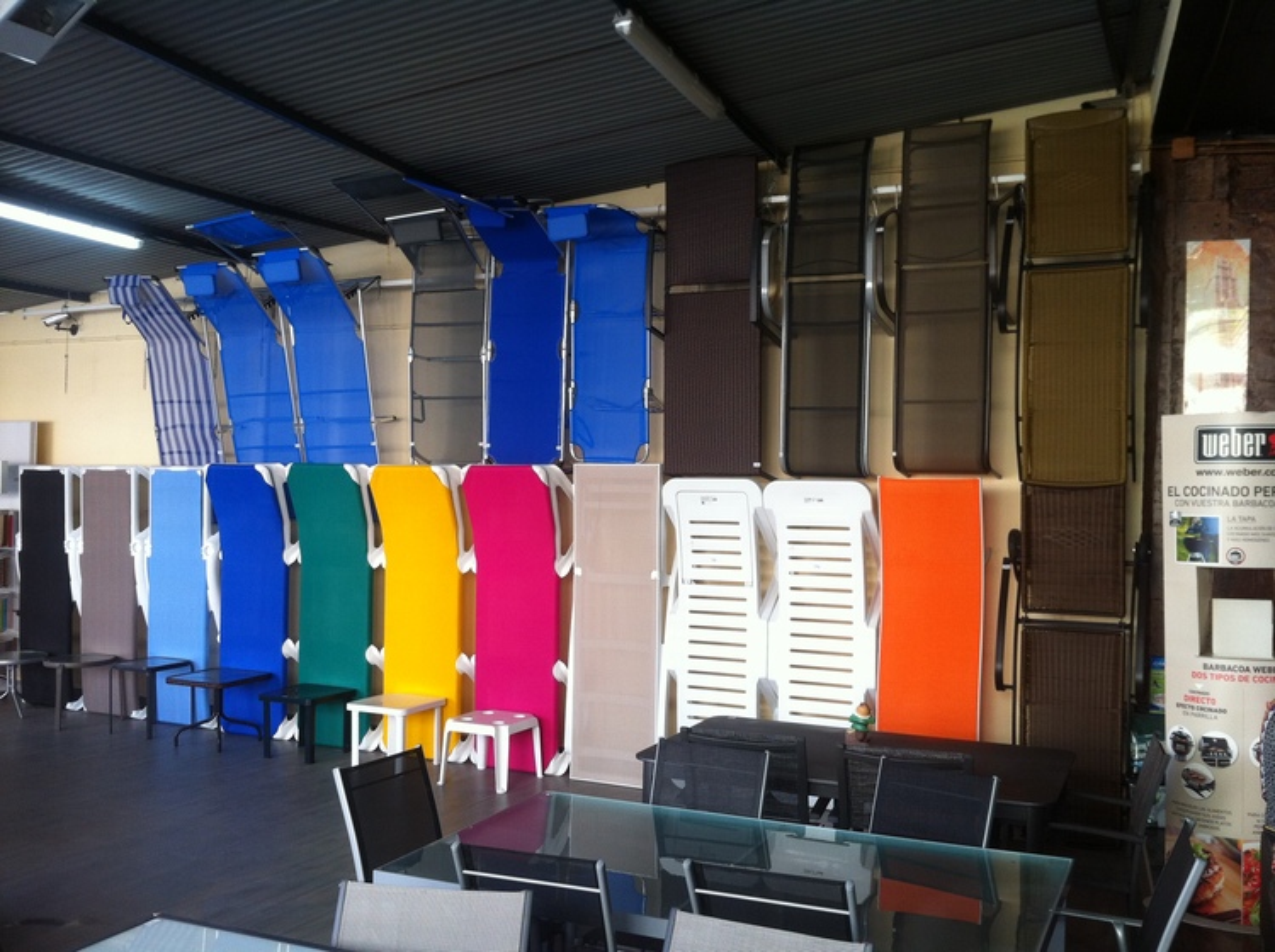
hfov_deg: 52.7
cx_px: 638
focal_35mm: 35
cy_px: 476
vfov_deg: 40.6
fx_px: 1287
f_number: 2.8
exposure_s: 1/24
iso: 80
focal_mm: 3.85
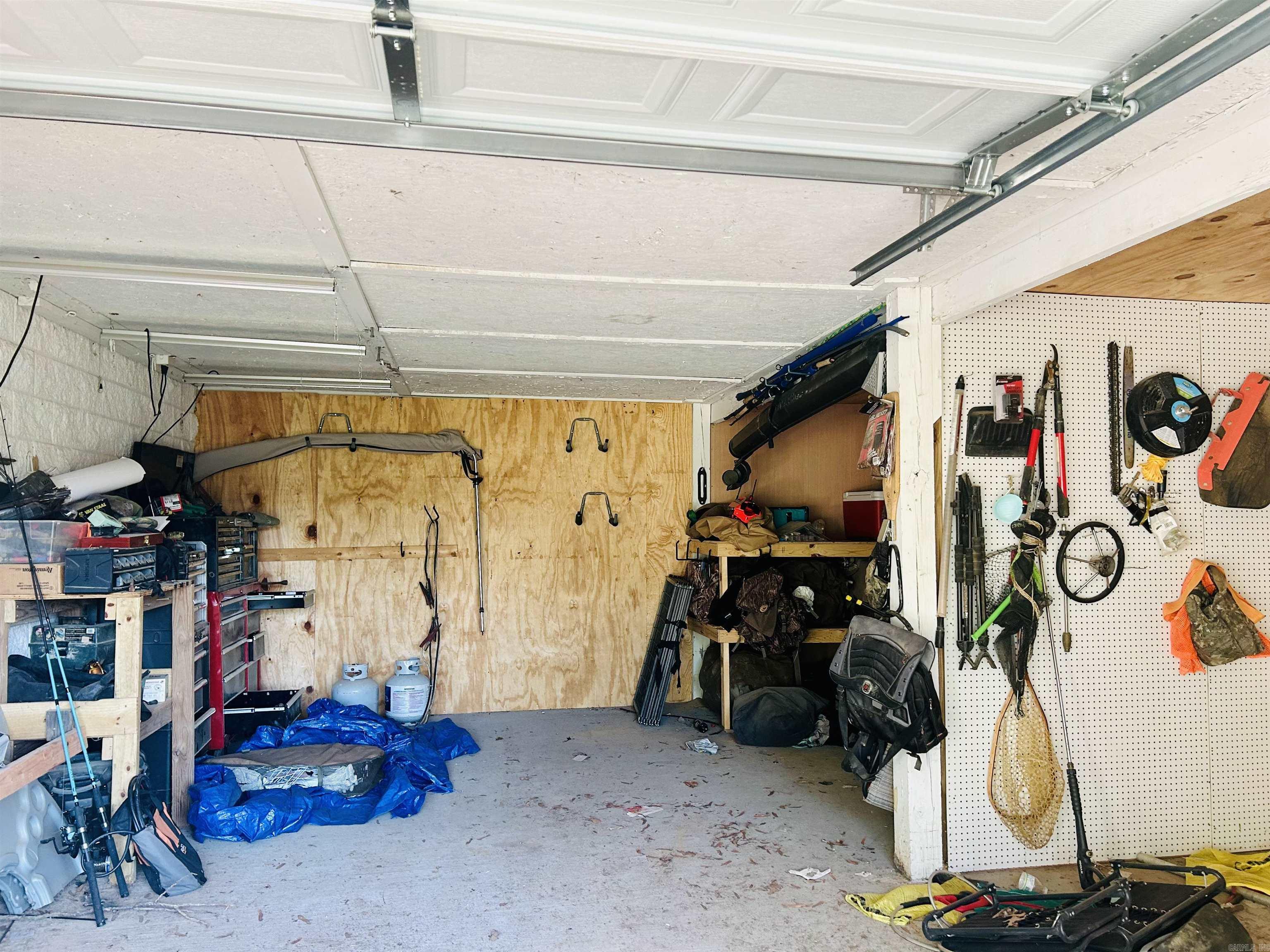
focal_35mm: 26
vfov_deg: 53.1
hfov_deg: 67.3
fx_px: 954
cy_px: 476
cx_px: 635
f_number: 1.5
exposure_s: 1/121
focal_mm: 5.7
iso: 100
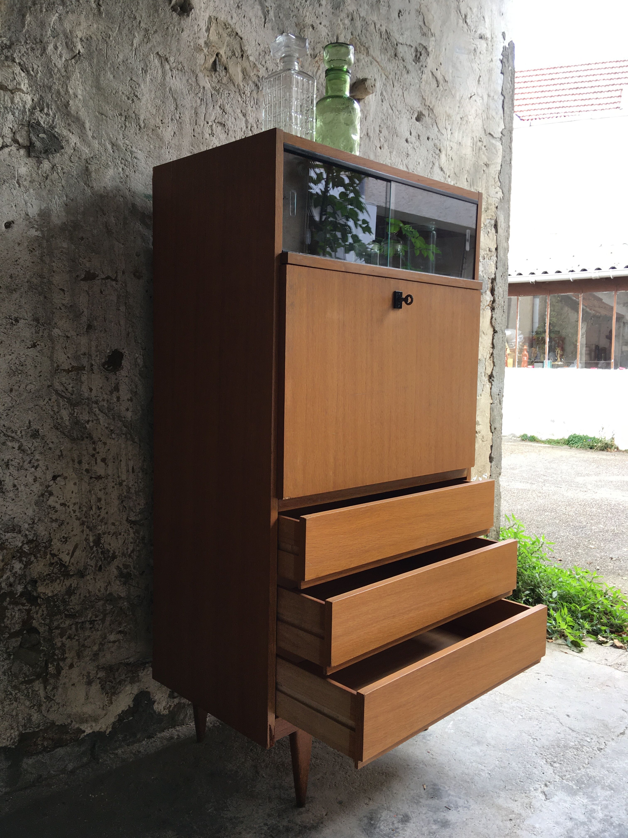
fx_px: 701
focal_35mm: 29
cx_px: 314
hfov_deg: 48.2
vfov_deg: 61.7
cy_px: 419
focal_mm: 4.15
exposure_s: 1/50
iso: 25
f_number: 2.2
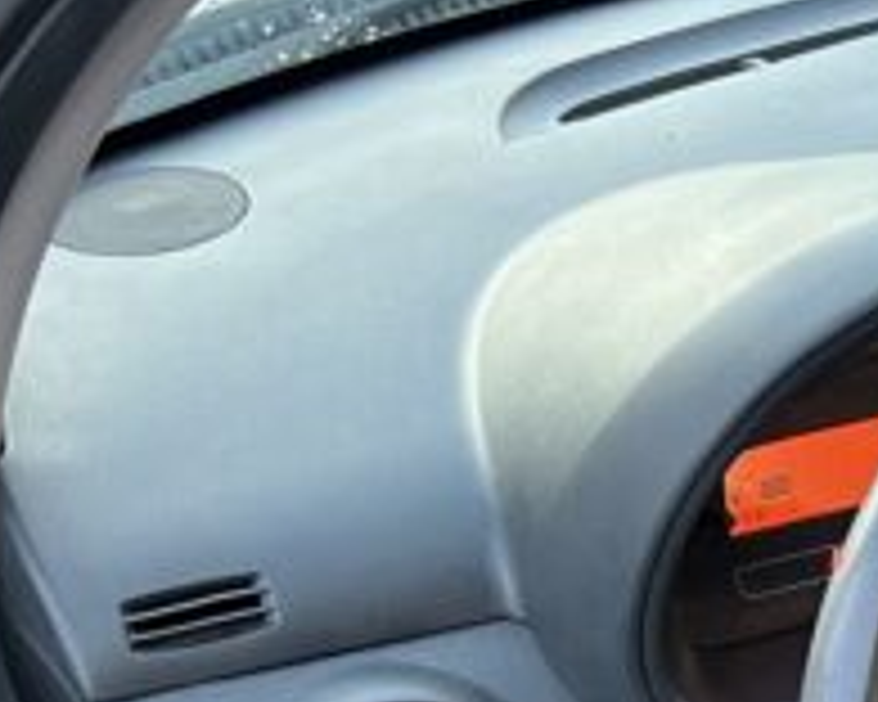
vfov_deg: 13.5
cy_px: 1188
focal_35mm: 104
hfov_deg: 17.3
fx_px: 2702
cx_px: 1157
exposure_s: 1/52
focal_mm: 5.7
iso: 500
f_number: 1.5
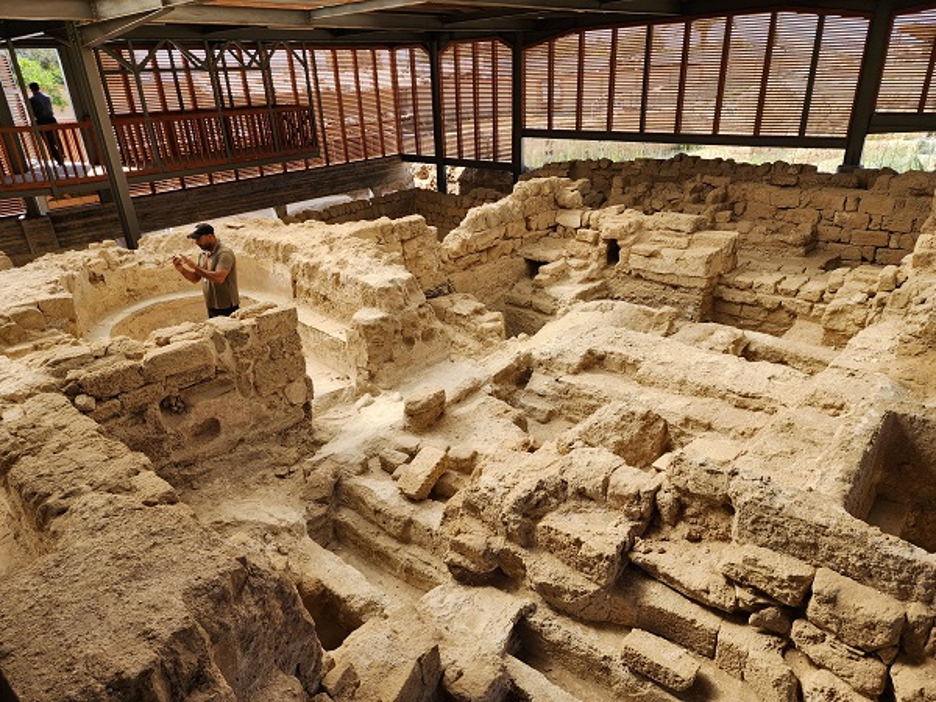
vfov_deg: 58.9
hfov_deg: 73.9
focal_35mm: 23
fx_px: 622
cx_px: 468
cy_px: 351
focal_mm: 6.4
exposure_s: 1/212
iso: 12
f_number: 1.8
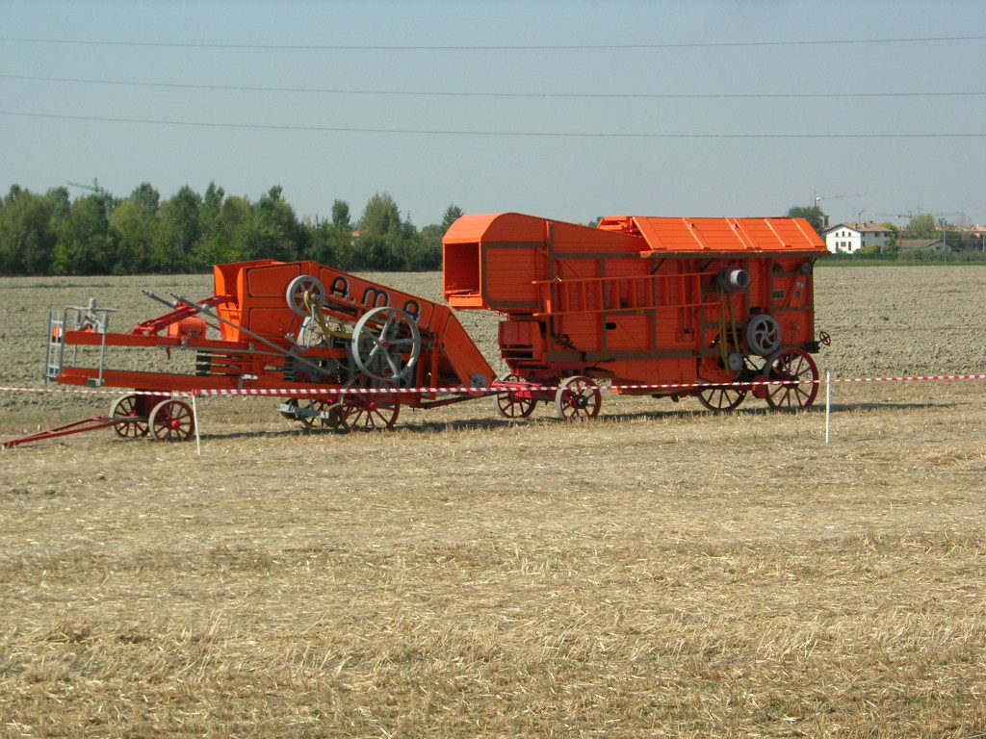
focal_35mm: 92
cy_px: 370
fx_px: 2621
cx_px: 493
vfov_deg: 16.1
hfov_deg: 21.3
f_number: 7.3
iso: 64
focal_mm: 19.1
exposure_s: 1/261
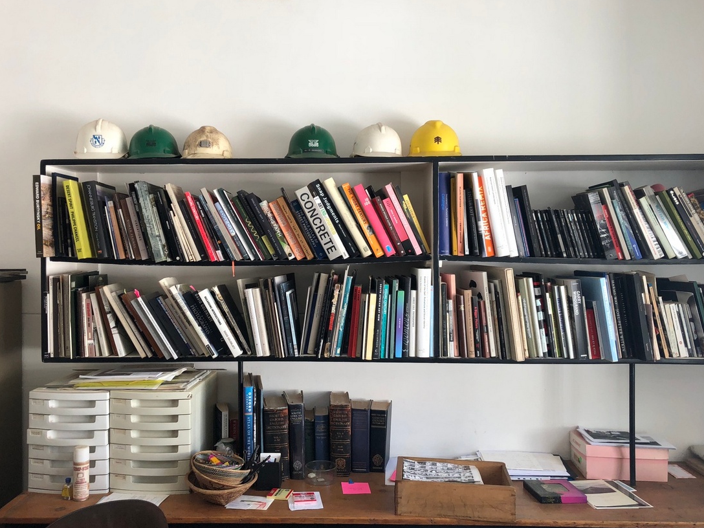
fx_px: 651
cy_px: 258
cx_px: 324
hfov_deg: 56.7
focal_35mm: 32
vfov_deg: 44.2
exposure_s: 1/100
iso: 50
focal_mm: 3.99
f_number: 1.8
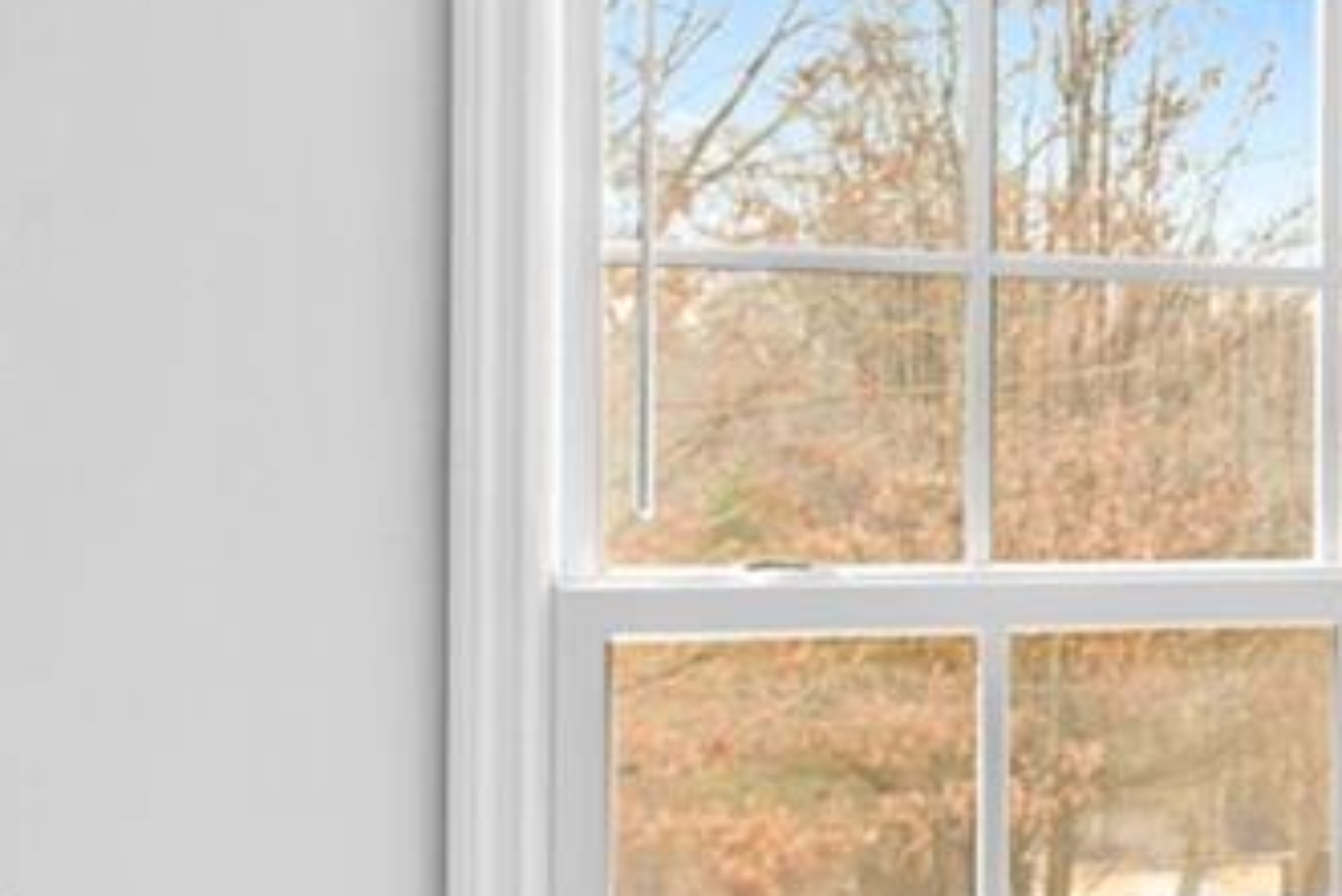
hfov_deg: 14.0
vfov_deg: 13.8
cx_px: 3264
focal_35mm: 99
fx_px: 3692
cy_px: 505
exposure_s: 1/2.5
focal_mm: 16
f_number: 8
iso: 100
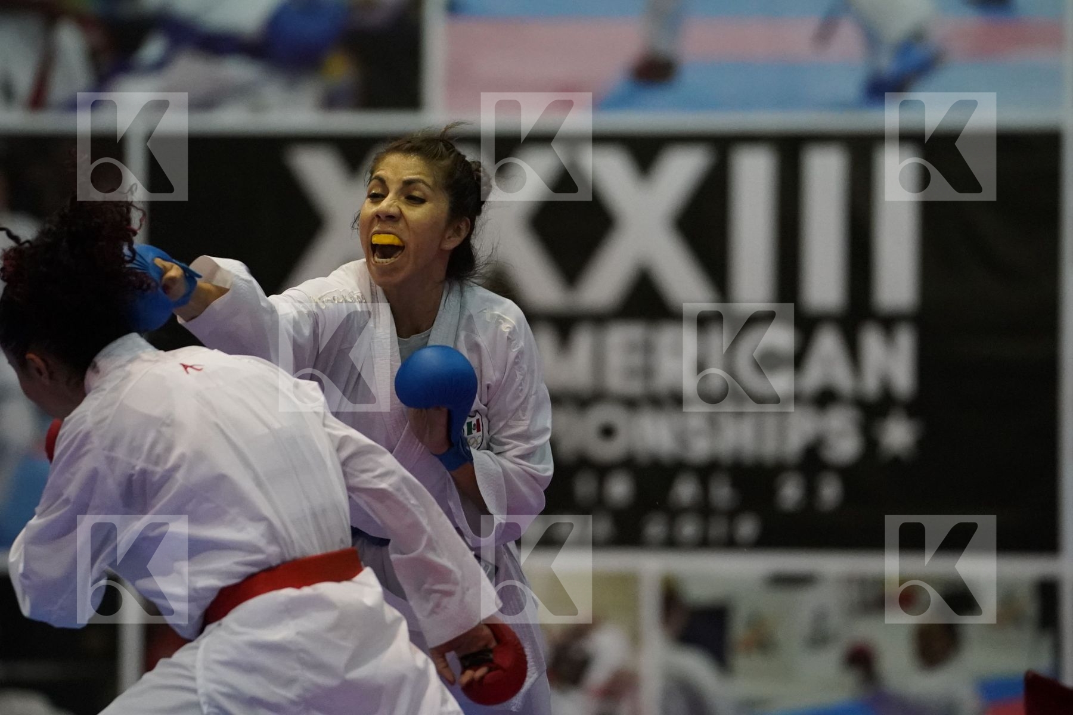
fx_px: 8941
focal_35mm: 300
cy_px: 358
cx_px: 536
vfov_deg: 4.6
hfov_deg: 6.9
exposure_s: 1/800
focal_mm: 200
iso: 6400
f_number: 2.8
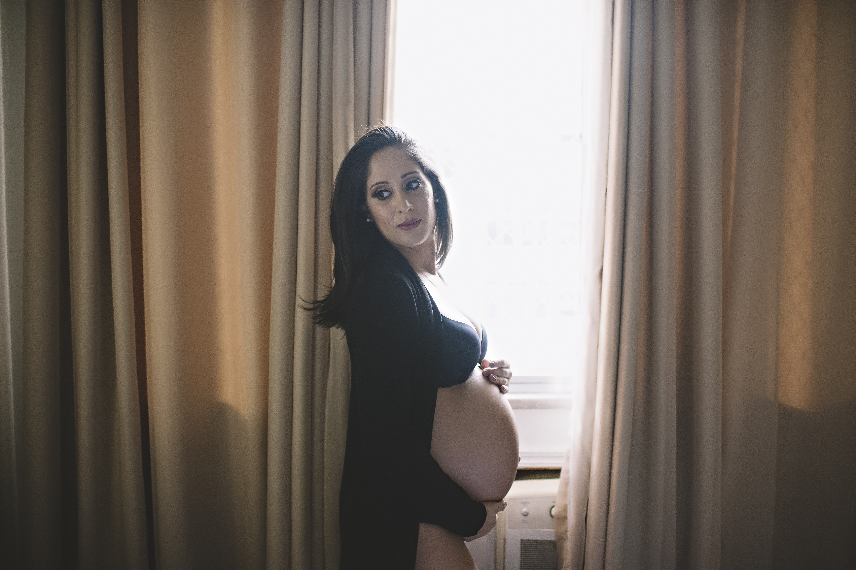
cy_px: 285
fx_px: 832
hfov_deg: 54.5
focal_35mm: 35
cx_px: 428
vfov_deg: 37.8
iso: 800
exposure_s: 1/125
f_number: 2
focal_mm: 35
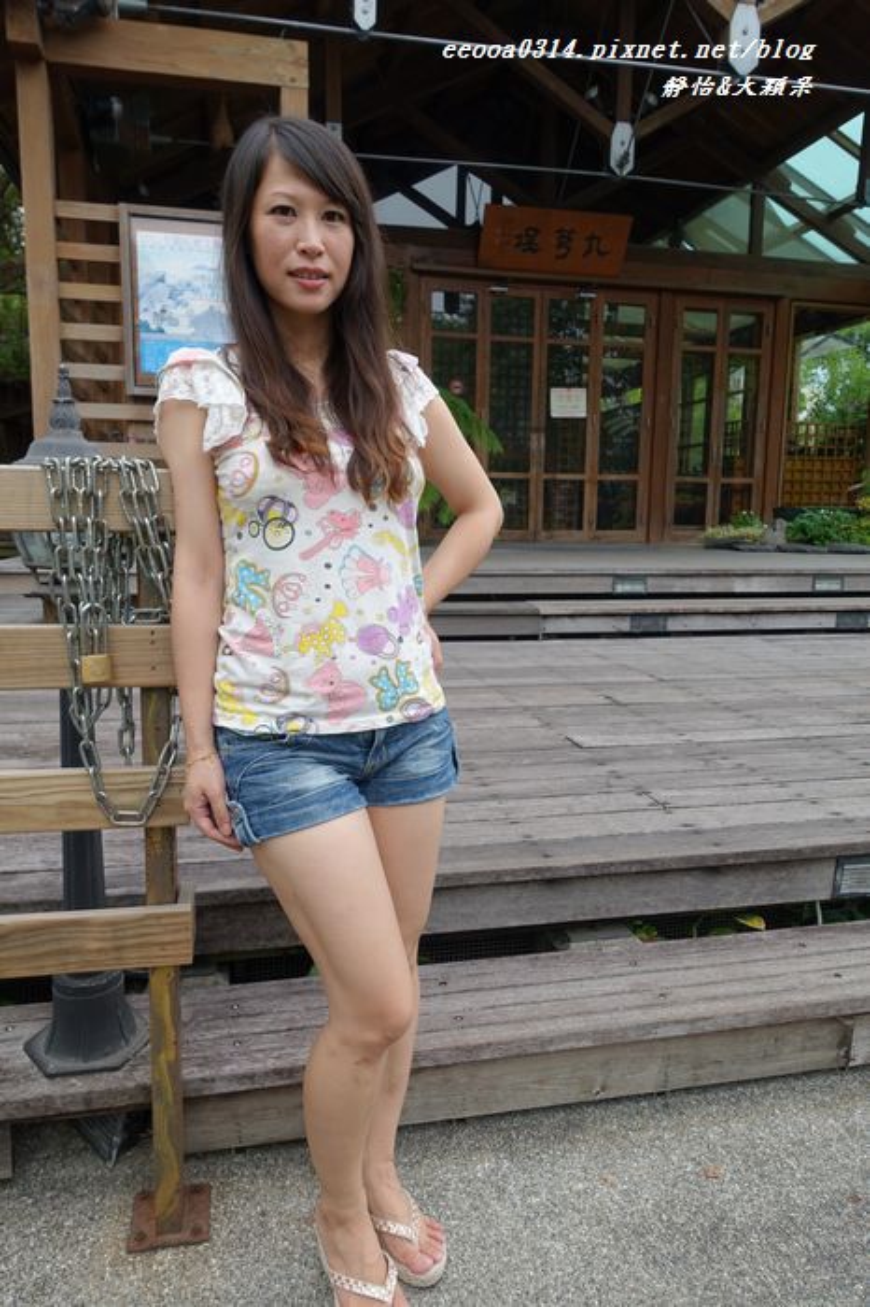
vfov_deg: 73.8
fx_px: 871
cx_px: 435
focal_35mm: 24
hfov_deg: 53.1
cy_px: 654
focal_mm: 8.8
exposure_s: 1/160
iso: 125
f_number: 4
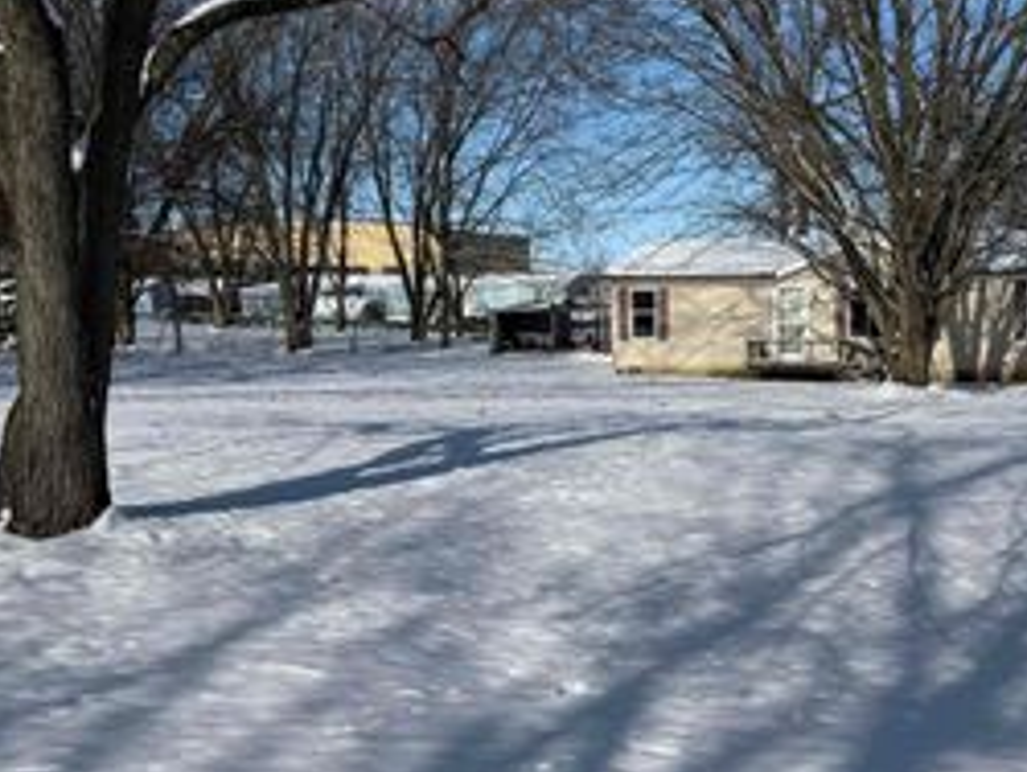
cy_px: 450
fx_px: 1425
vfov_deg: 30.3
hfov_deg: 39.0
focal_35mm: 48
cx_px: 715
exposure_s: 1/10309
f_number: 1.78
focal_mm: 6.76
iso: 80
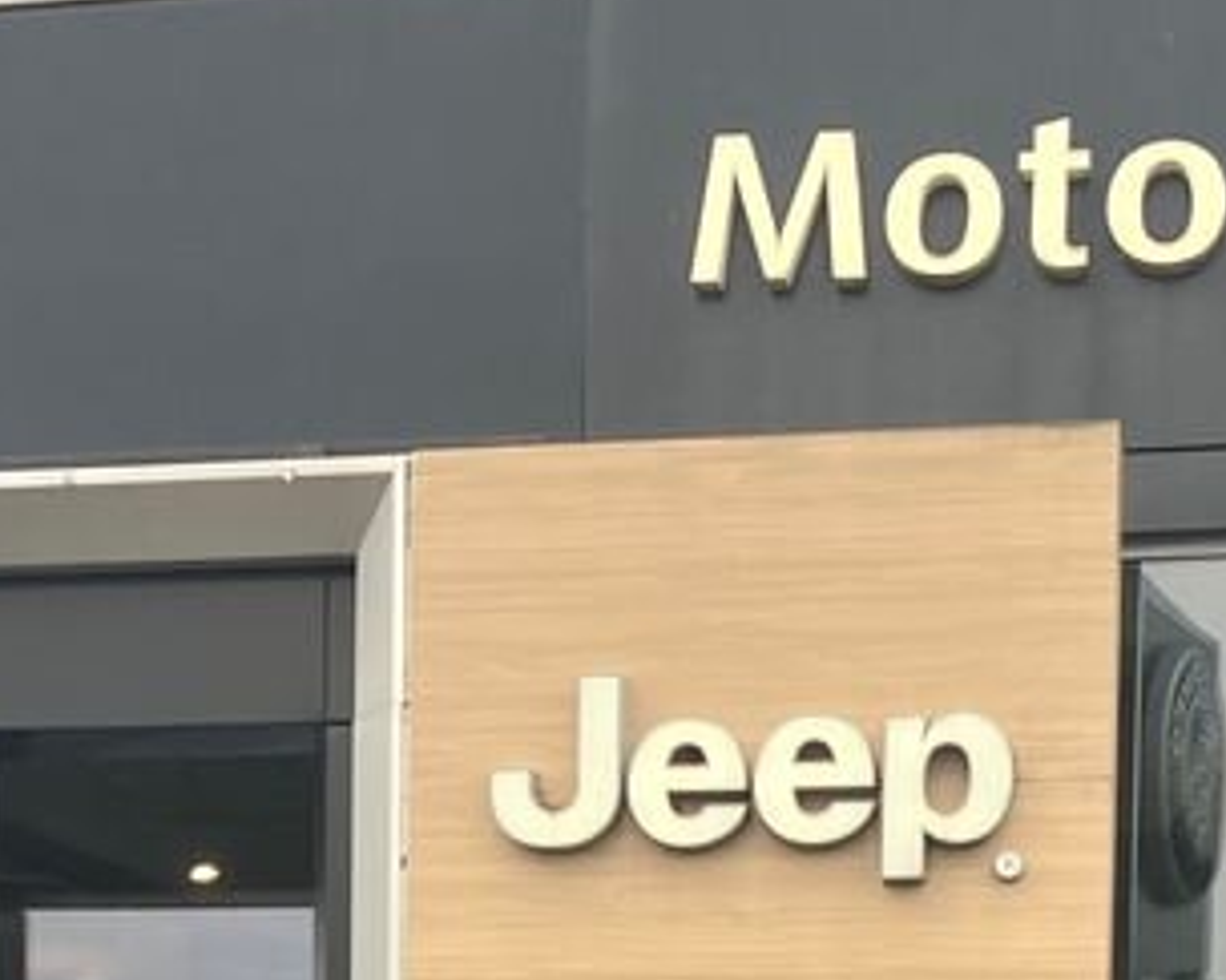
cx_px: 528
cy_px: 1387
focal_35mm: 92
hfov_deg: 20.8
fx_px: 3337
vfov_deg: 15.6
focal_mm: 3.99
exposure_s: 1/121
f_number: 1.8
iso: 80
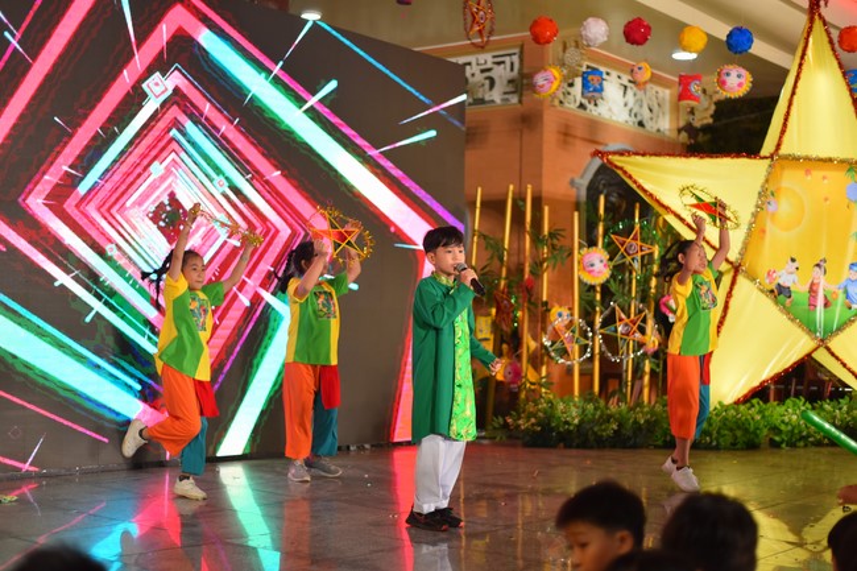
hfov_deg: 39.6
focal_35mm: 50
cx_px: 428
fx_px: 1190
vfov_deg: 27.0
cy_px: 286
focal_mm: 50
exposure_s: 1/200
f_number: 1.8
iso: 250
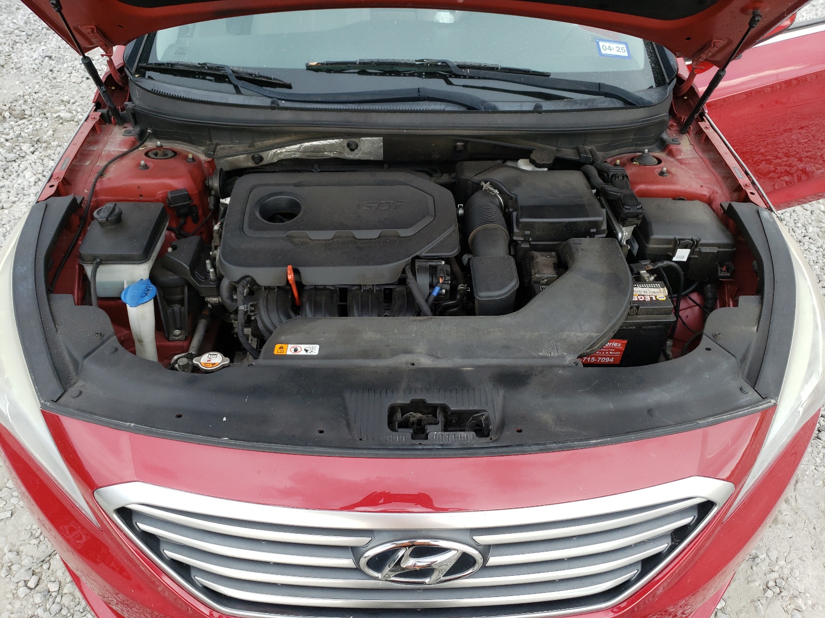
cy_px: 309
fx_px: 620
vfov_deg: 53.1
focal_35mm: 26
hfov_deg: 67.3
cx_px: 412
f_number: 1.5
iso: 50
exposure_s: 1/185
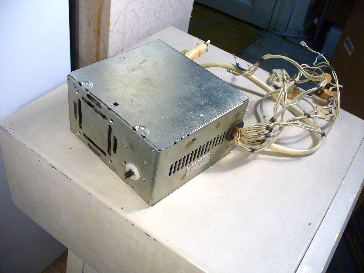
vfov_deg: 38.7
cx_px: 182
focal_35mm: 37
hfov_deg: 50.1
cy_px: 136
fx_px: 389
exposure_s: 1/40
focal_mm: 6.1
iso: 100
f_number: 2.8
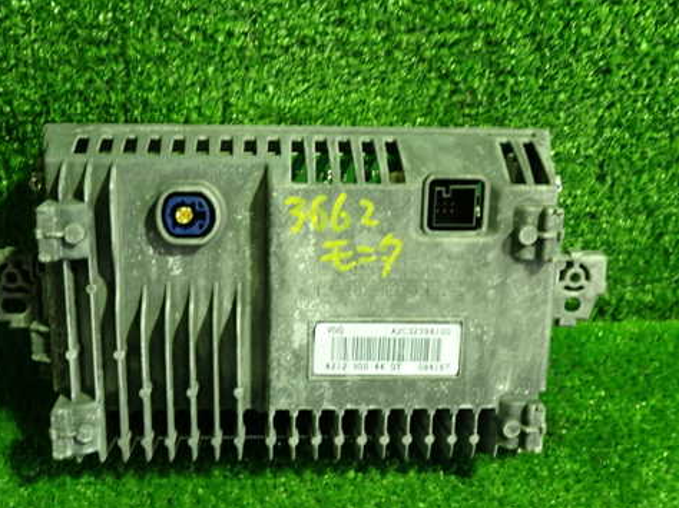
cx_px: 307
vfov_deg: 37.7
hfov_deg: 48.9
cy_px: 275
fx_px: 745
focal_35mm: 38
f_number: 2.3
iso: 250
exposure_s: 1/30
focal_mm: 5.4
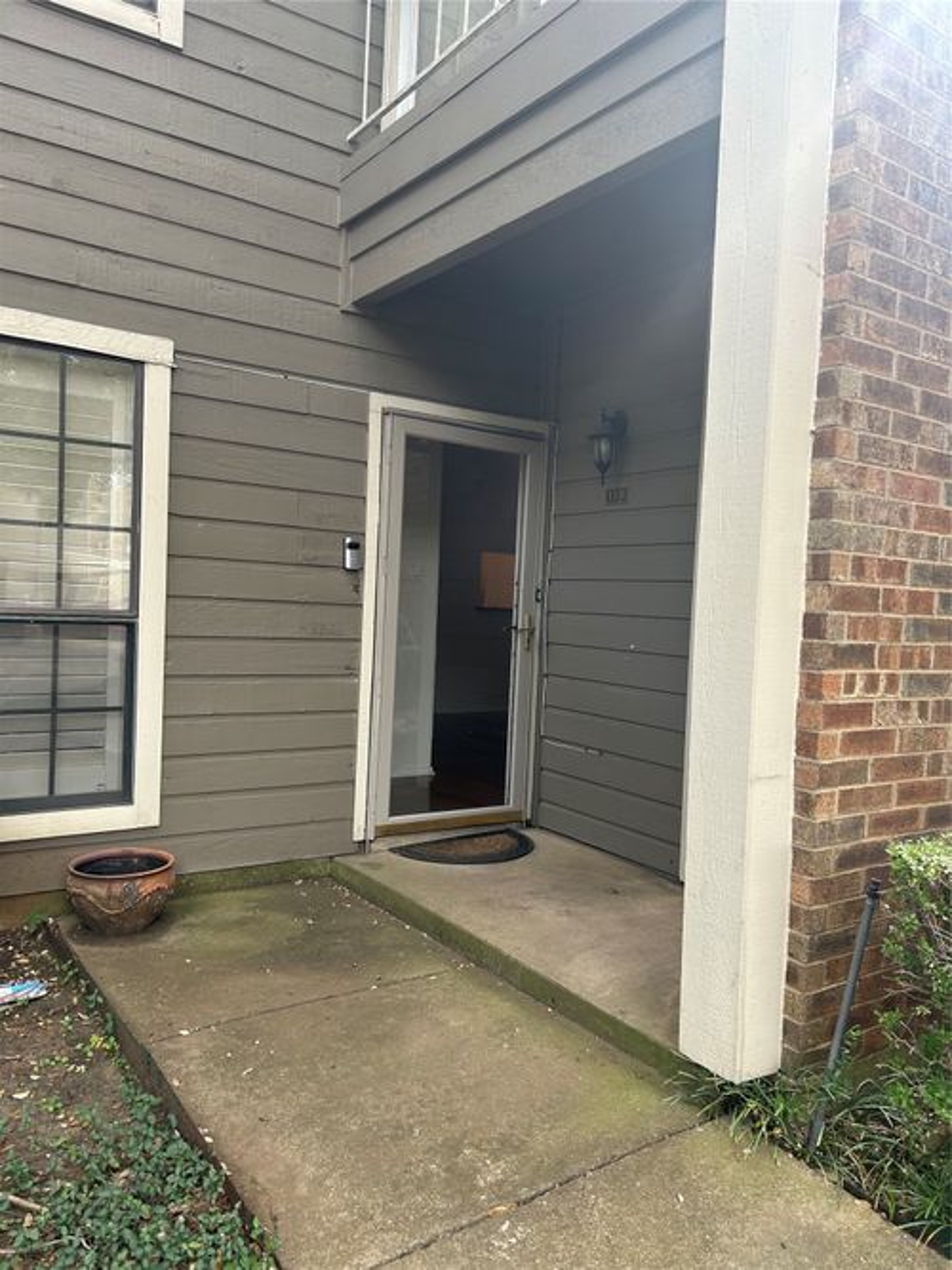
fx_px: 954
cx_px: 476
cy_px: 635
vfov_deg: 67.3
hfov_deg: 53.0
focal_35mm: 26
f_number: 1.5
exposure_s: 1/205
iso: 40
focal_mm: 5.7
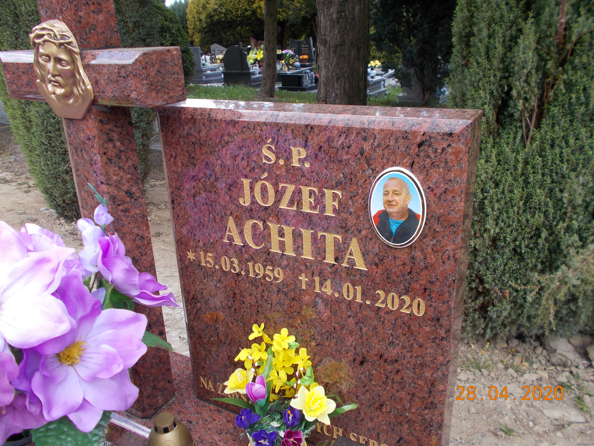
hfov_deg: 60.0
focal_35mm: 30
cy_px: 223
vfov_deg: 46.8
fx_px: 515
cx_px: 297
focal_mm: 5.3
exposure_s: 1/125
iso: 80
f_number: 3.4
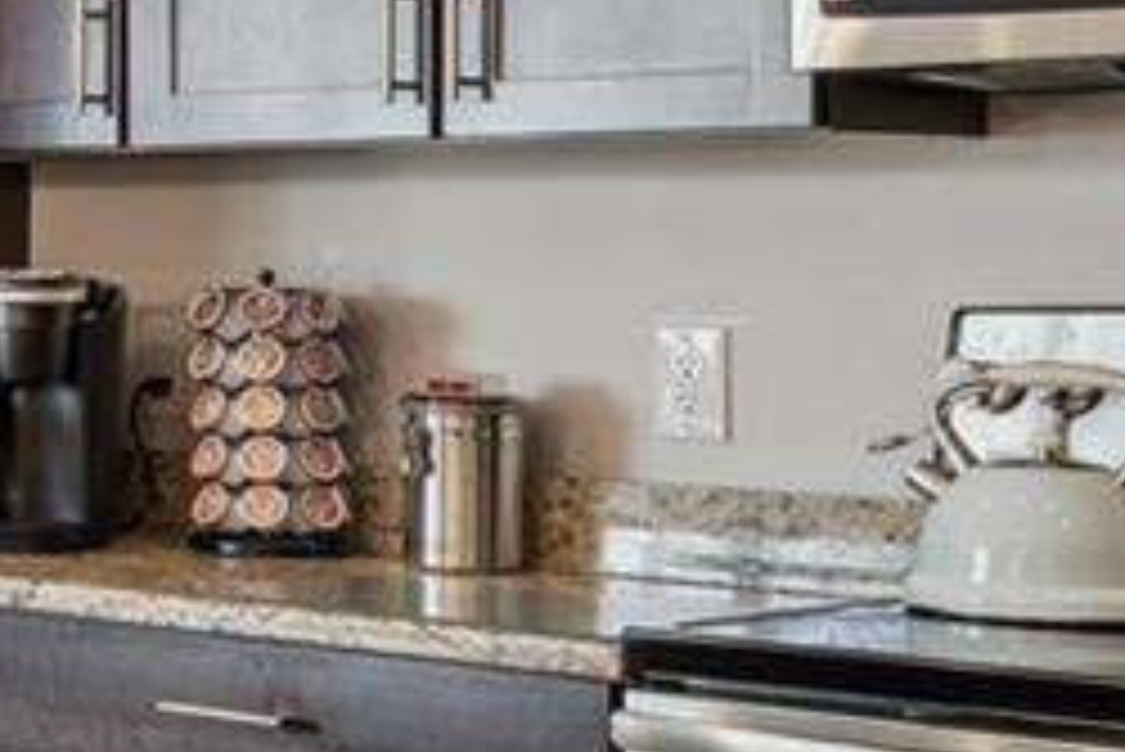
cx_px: -1134
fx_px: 3002
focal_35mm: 96
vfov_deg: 14.2
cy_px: 252
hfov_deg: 16.3
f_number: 7.1
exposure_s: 1/3.33
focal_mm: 10
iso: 100
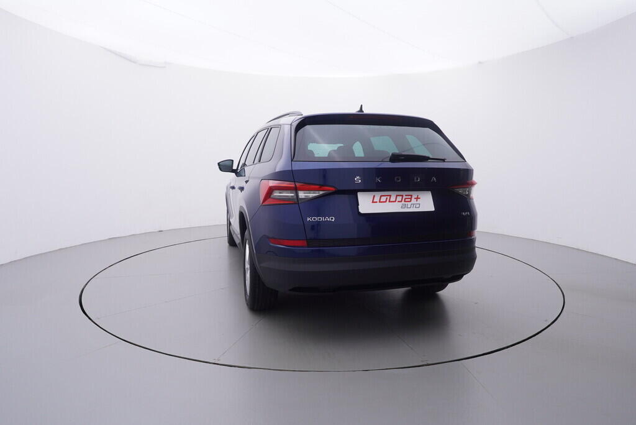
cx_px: 318
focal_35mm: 22
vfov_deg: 56.2
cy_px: 212
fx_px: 398
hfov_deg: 77.3
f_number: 5
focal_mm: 15
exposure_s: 1/80
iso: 200
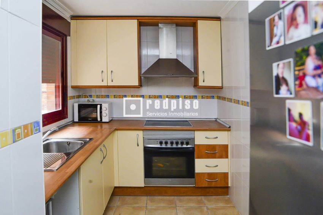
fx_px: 215
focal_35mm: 24
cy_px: 108
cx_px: 162
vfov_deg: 53.2
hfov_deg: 73.7
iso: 1600
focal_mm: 24
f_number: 5
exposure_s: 1/160
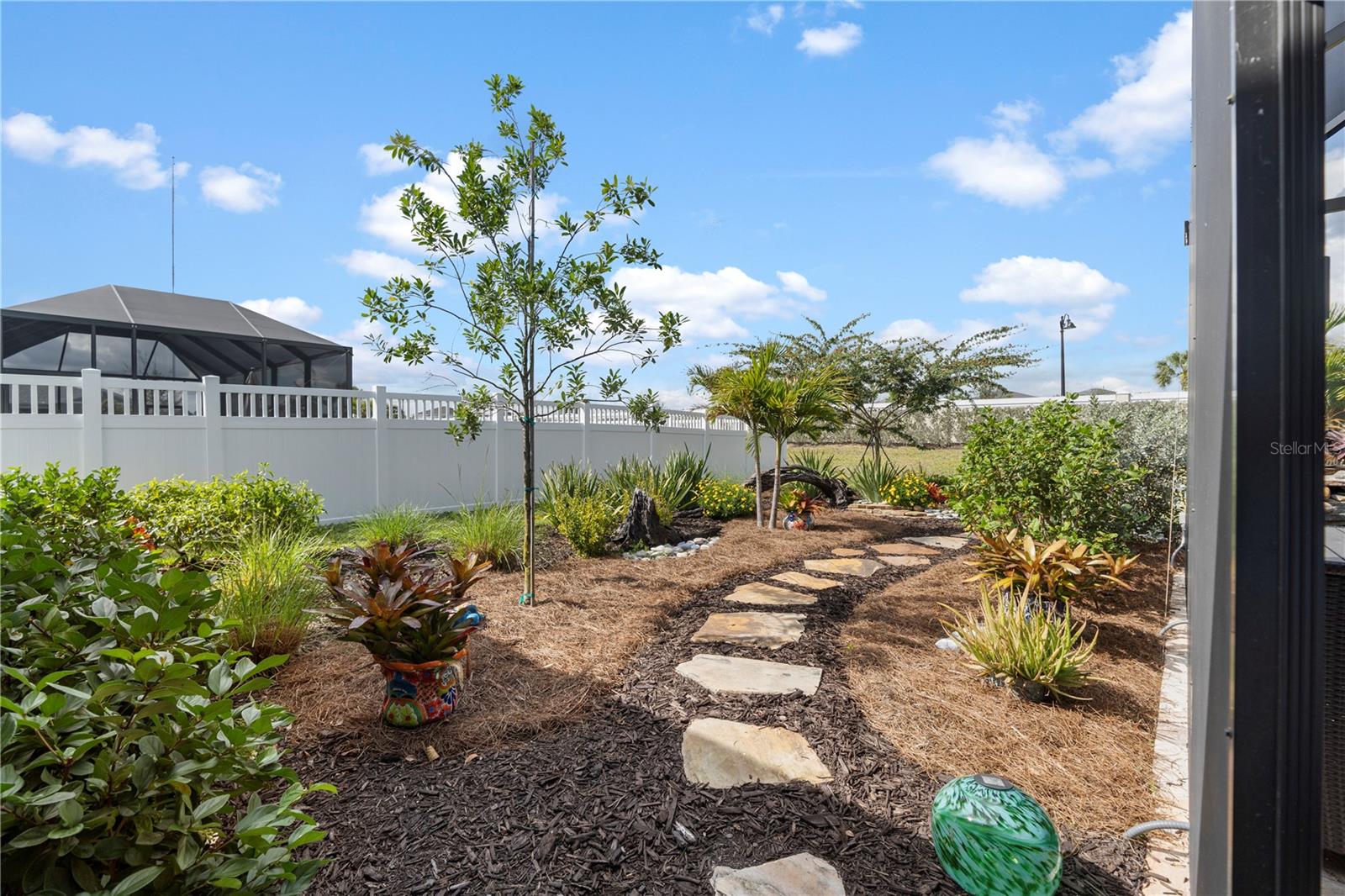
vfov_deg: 77.3
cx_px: 672
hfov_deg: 100.4
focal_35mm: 15
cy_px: 448
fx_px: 560
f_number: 4.5
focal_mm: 10
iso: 100
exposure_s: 1/160
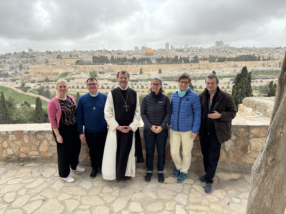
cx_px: 143
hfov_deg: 67.3
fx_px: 215
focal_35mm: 26
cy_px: 107
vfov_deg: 53.1
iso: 50
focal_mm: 5.96
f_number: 1.6
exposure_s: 1/818
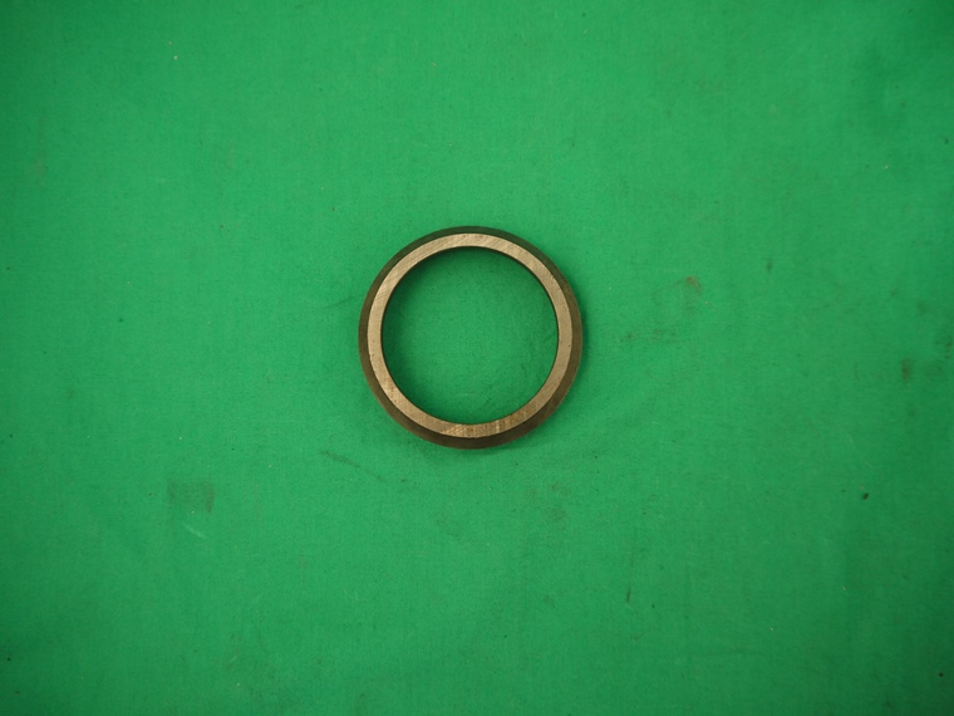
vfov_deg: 46.8
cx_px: 477
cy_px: 358
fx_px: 827
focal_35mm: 30
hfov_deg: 60.0
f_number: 3.6
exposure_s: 1/60
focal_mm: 15
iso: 320
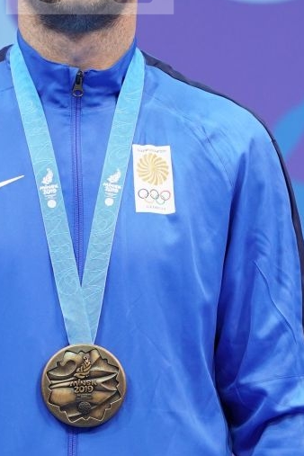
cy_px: 251
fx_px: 17998
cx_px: 90
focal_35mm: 1421
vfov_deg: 1.5
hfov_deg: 1.0
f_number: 2.8
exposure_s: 1/500
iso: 800
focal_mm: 400
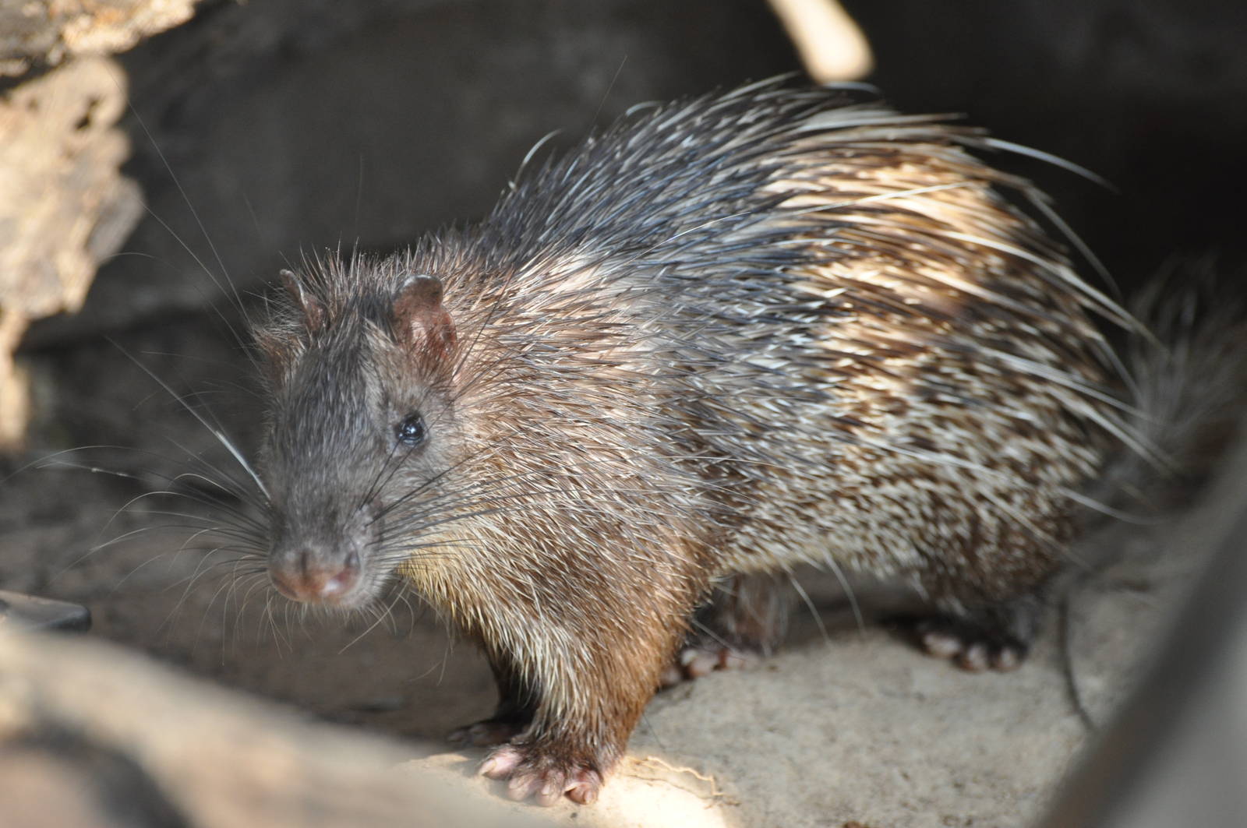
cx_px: 624
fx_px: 9601
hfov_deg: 7.4
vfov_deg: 4.9
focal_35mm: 278
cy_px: 414
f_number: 5
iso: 800
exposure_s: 1/160
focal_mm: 185
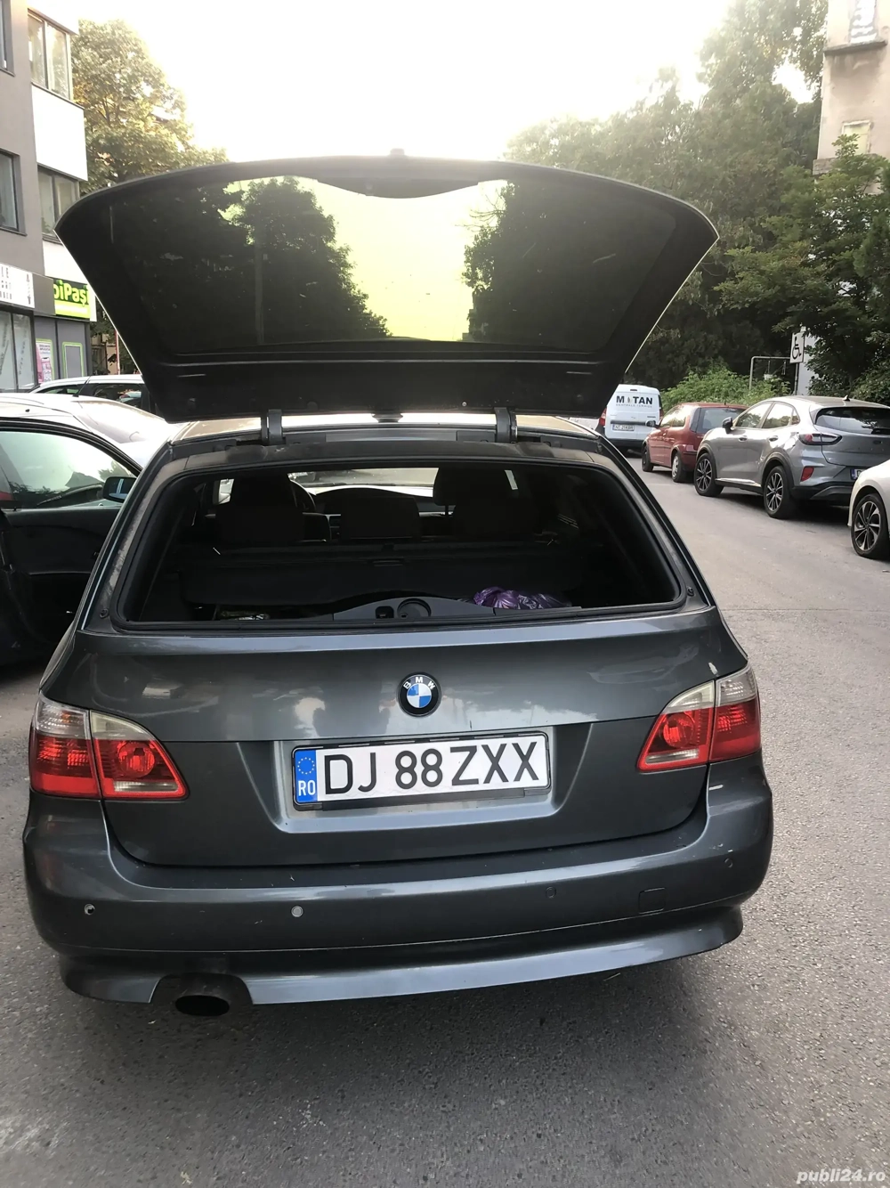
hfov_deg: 49.7
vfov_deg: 63.5
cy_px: 594
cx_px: 445
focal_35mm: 28
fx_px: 960
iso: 25
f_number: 1.8
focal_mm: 4
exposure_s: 1/40
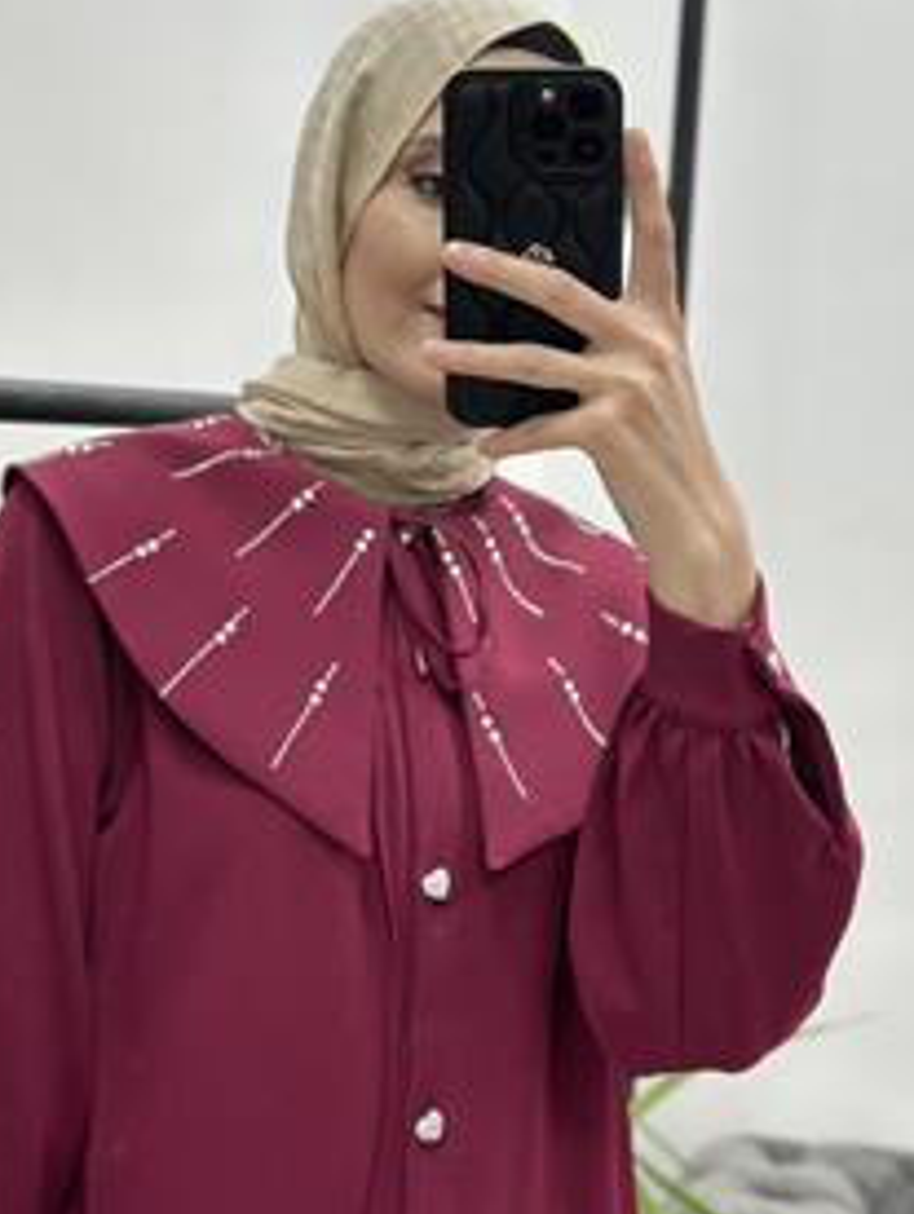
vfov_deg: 26.9
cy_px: 475
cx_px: 415
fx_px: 2529
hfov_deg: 20.5
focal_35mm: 72
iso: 100
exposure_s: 1/50
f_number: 1.78
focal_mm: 6.86
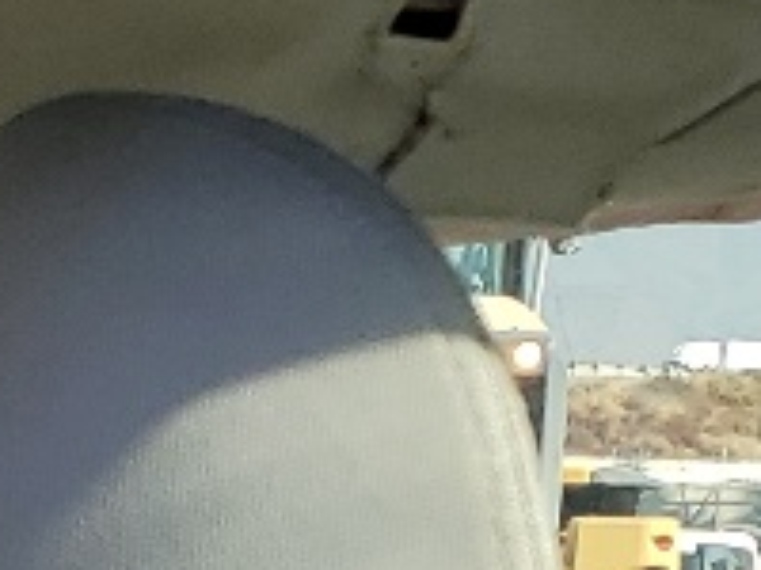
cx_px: -1275
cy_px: 1683
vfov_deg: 6.5
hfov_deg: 8.4
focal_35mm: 208
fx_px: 4573
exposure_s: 1/1111
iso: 50
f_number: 1.5
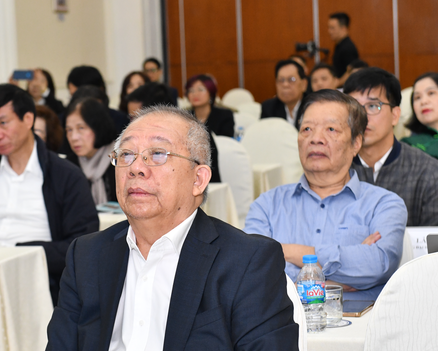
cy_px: 210
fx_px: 1452
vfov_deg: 13.8
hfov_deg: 17.1
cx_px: 121
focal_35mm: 112
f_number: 4
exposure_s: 1/250
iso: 1600
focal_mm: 62
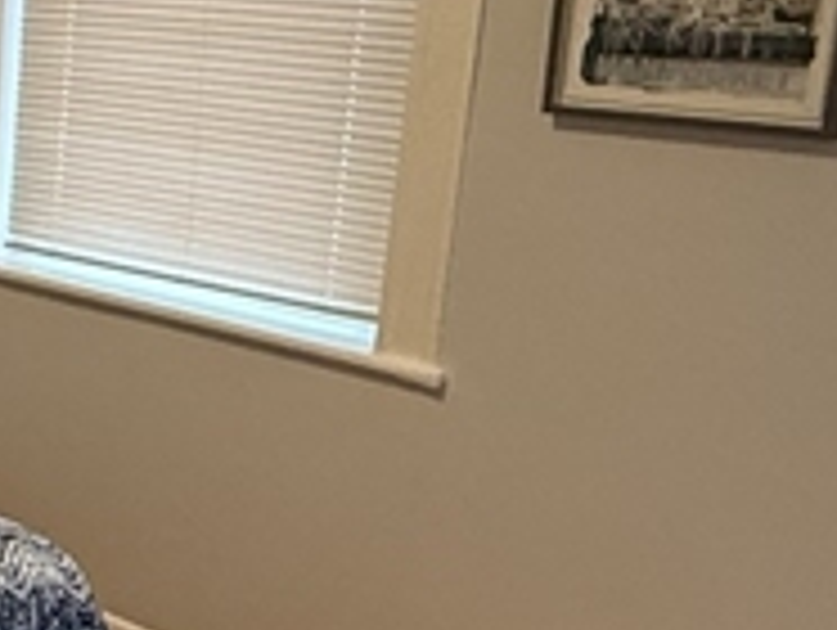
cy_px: 364
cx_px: -441
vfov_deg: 19.2
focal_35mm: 77
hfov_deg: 21.1
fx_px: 1864
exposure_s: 1/60
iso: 400
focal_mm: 2.22
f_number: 2.2
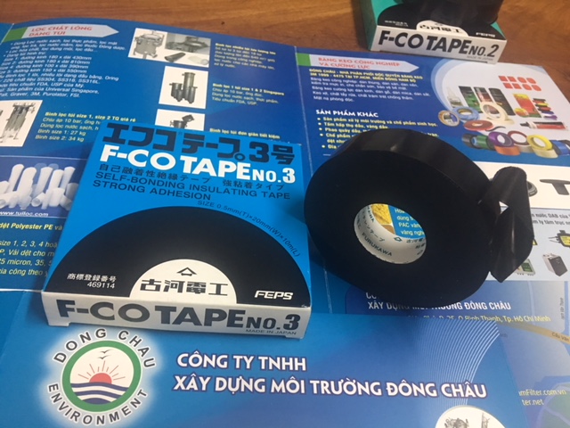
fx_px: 478
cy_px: 214
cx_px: 285
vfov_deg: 48.2
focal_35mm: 29
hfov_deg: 61.7
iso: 100
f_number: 2.2
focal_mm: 4.15
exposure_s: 1/10
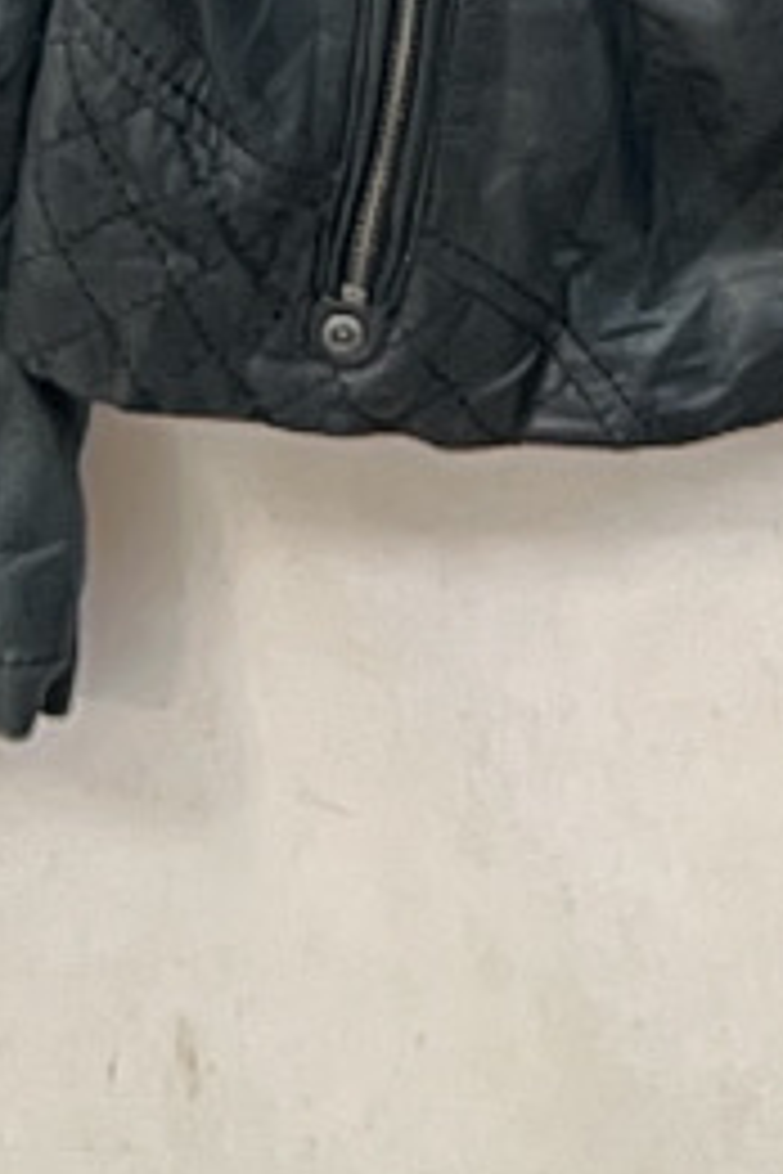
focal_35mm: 116
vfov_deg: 14.6
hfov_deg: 11.6
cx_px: 909
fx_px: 3784
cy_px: -1161
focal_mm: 5.1
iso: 64
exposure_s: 1/60
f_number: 1.6
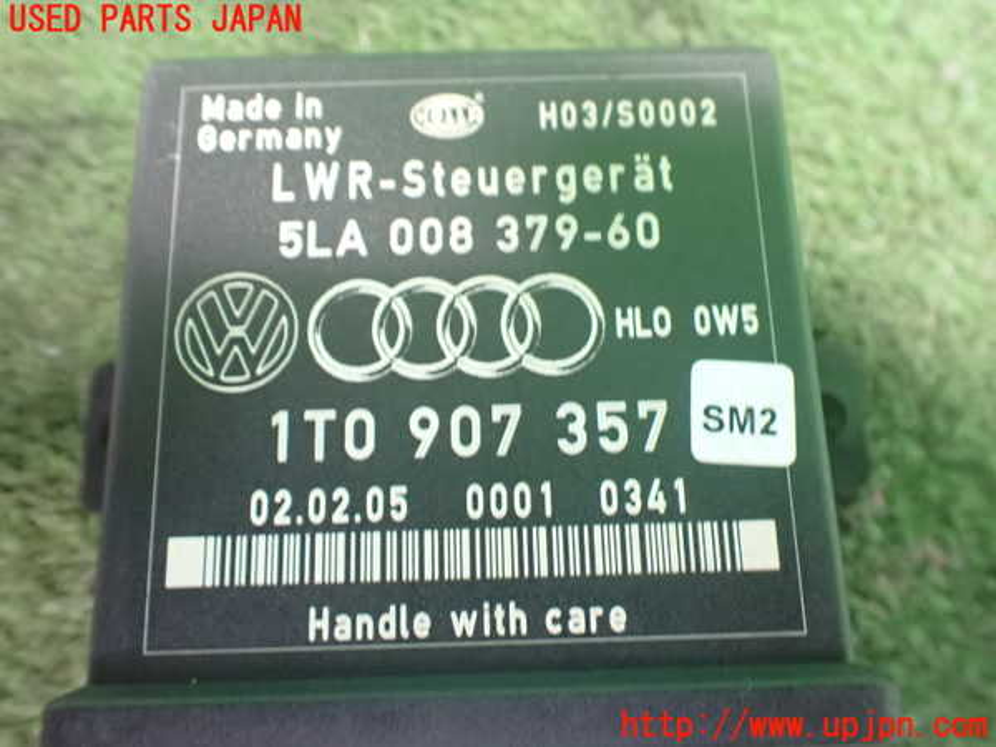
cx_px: 498
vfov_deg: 46.8
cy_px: 374
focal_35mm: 30
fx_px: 863
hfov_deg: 60.0
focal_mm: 5.4
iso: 1250
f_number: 2.3
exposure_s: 1/30
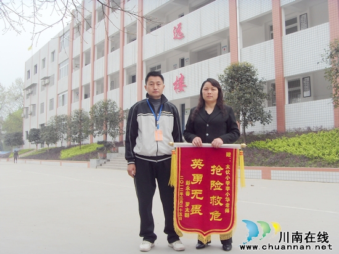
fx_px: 382
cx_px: 170
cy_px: 127
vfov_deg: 36.8
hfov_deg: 47.9
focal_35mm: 39
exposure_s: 1/125
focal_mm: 6.6
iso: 80
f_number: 3.5
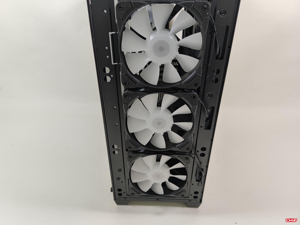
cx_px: 150
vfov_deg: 54.9
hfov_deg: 69.4
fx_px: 217
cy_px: 112
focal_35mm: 25
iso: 60
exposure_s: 1/100
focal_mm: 6.78
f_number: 1.85
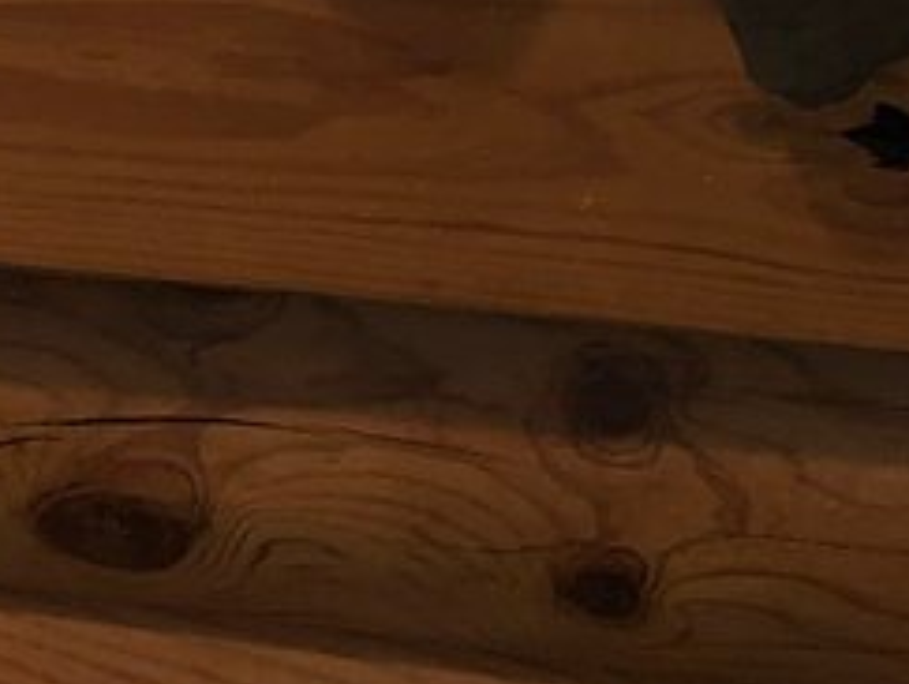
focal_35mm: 174
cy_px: 473
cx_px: -570
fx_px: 4576
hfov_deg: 10.8
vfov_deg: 8.5
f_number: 1.8
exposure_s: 1/18
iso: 32
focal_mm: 3.99
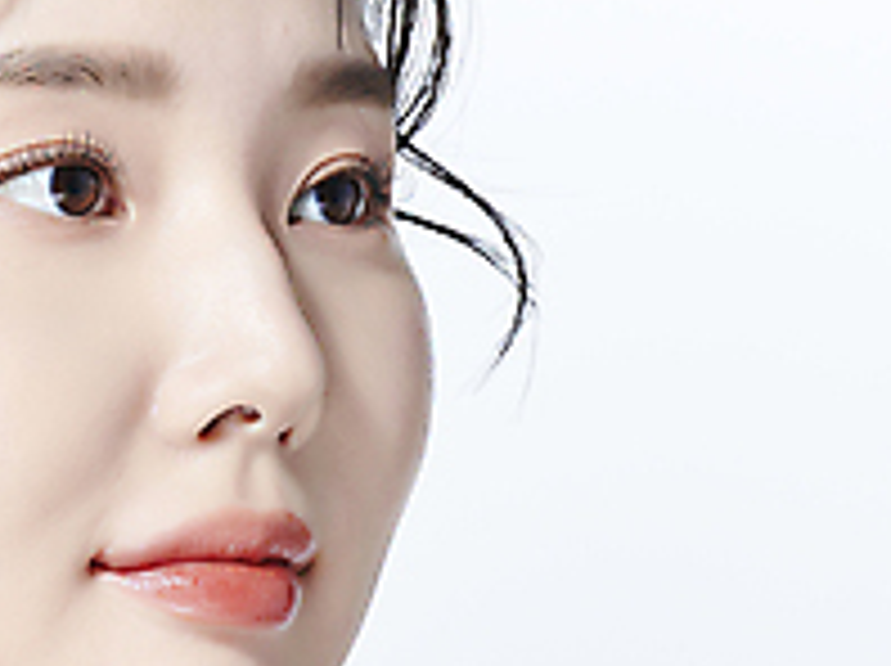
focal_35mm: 408
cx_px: -212
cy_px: 436
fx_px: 10489
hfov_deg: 4.8
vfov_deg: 3.6
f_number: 11
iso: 64
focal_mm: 140
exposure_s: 1/125
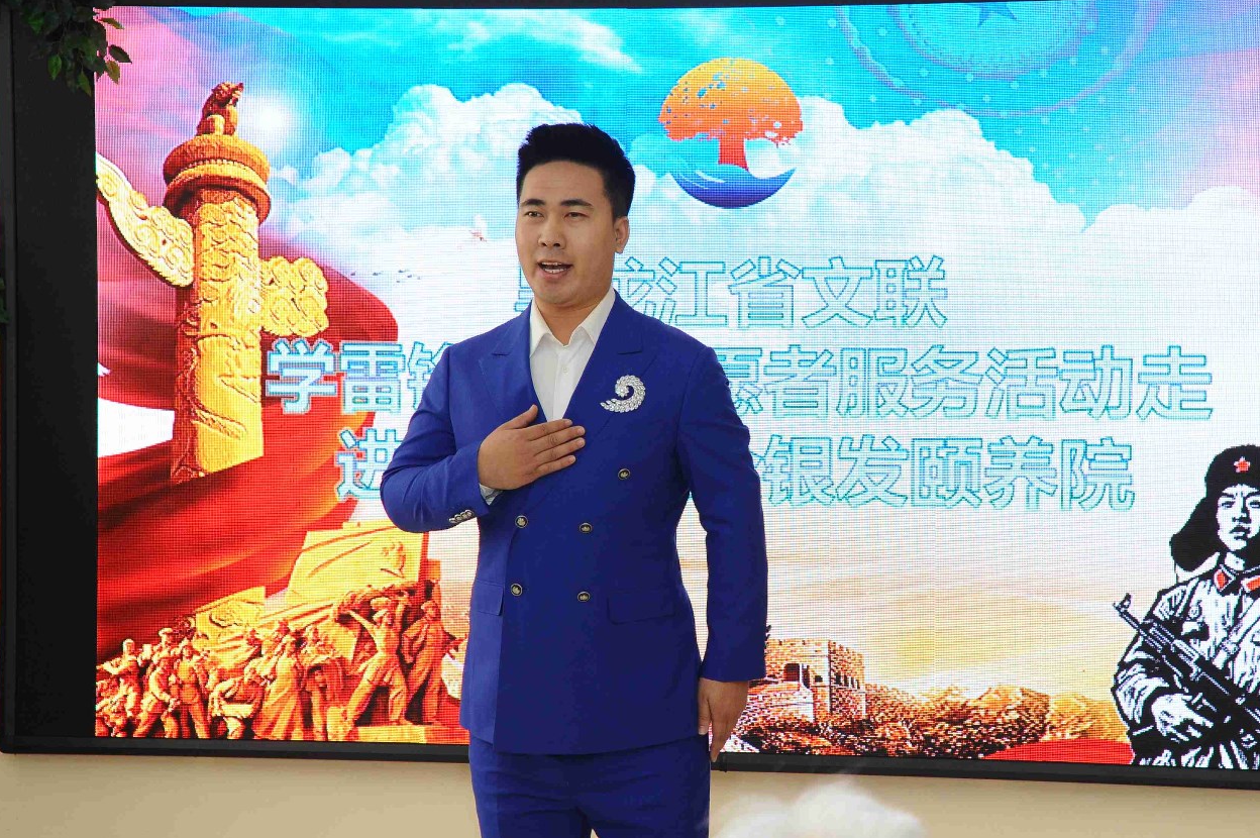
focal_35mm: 109
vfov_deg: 12.5
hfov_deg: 18.8
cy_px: 404
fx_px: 3812
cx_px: 739
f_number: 5.6
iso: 1600
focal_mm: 85
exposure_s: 1/80
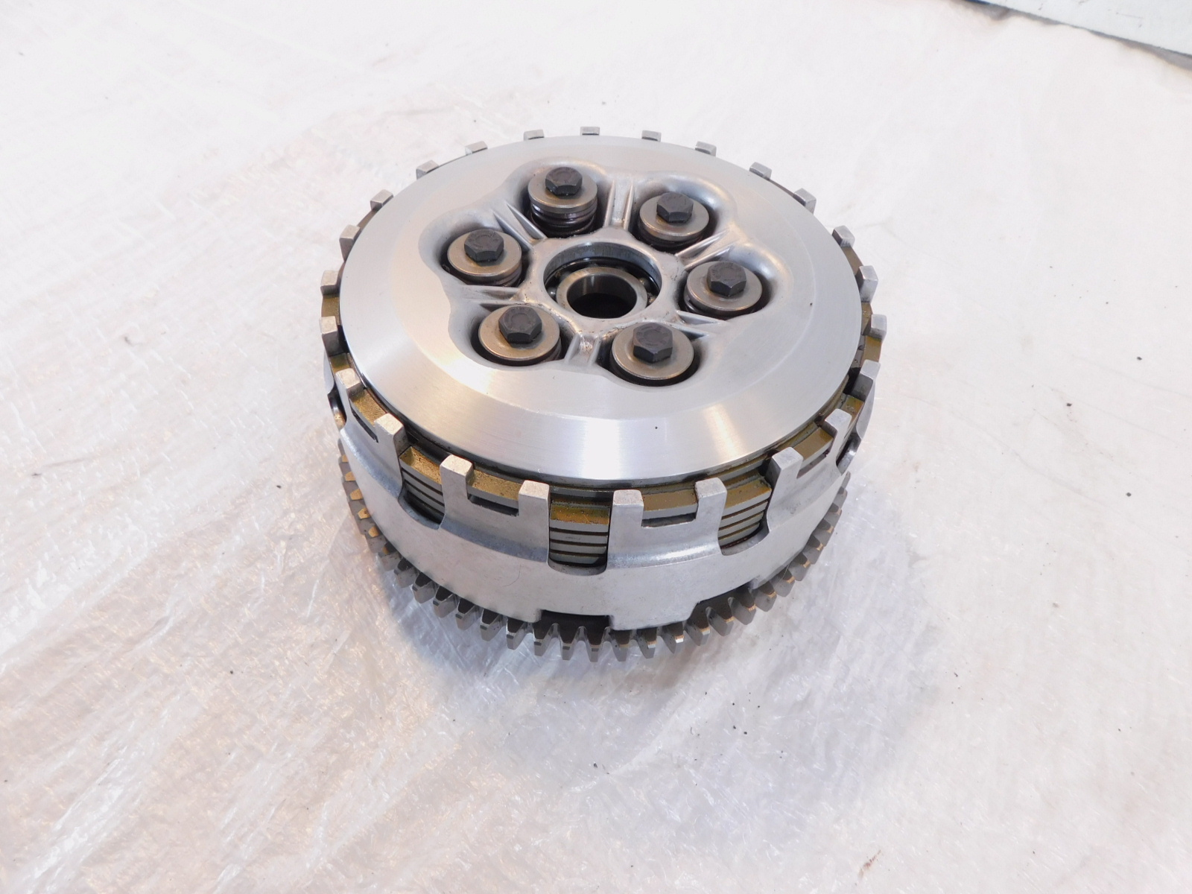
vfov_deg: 58.9
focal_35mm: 23
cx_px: 596
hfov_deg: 73.9
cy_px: 447
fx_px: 792
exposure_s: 1/30
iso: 200
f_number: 3
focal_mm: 4
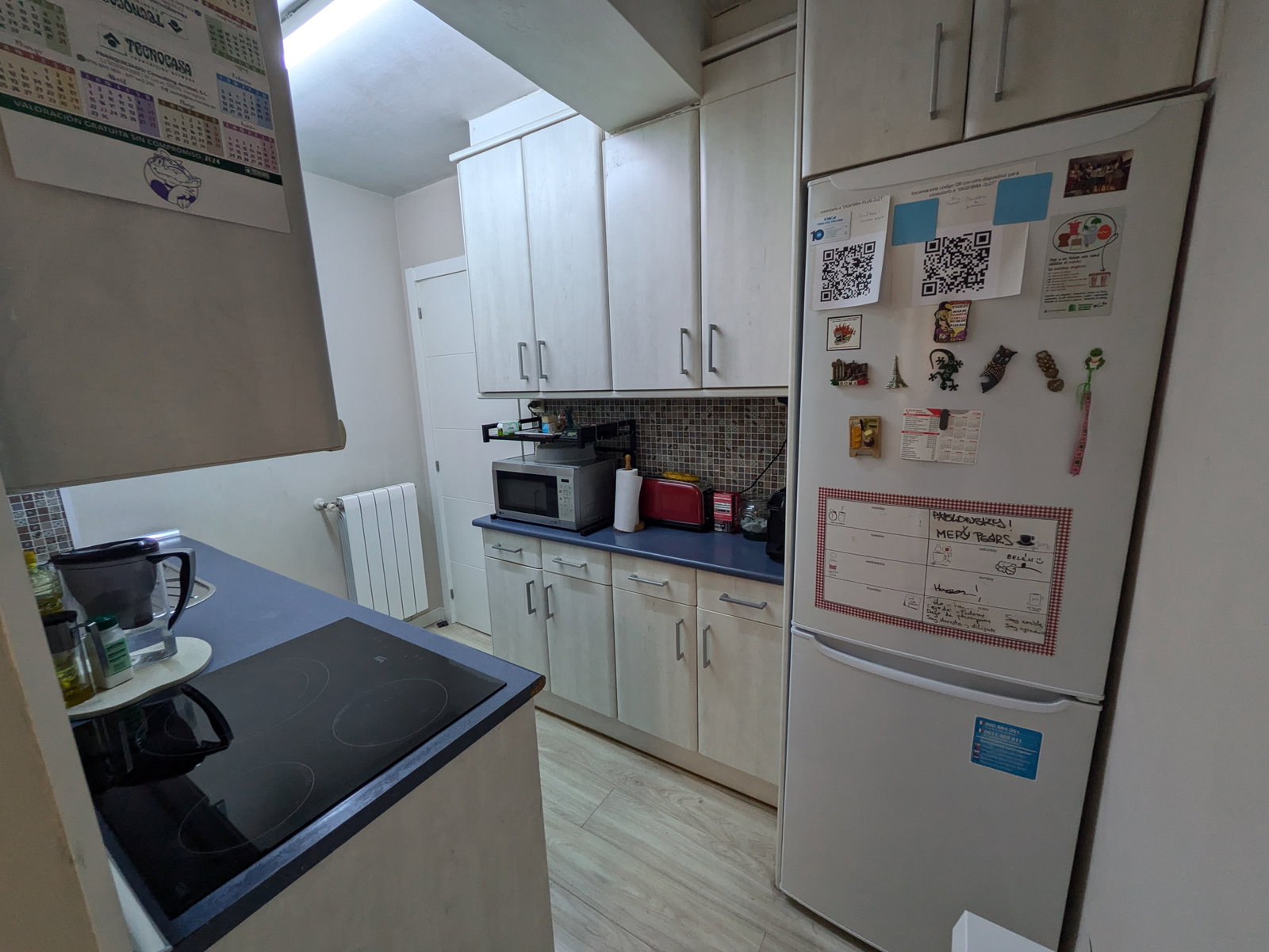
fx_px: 513
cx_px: 634
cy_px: 476
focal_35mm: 14
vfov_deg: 85.7
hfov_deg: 102.0
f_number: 2.2
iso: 85
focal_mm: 1.83
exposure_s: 1/33.3
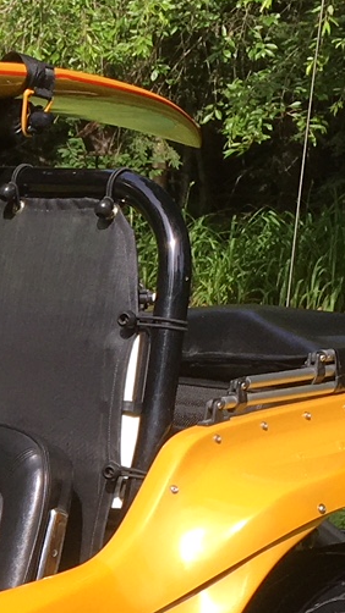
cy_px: 679
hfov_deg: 9.0
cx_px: -347
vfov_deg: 16.4
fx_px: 2068
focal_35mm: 127
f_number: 2.2
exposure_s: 1/615
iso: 25
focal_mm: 4.15
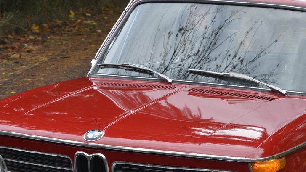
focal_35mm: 143
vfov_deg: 8.5
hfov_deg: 15.0
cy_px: 111
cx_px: 198
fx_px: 1160
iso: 400
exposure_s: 1/80
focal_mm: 62
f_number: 10
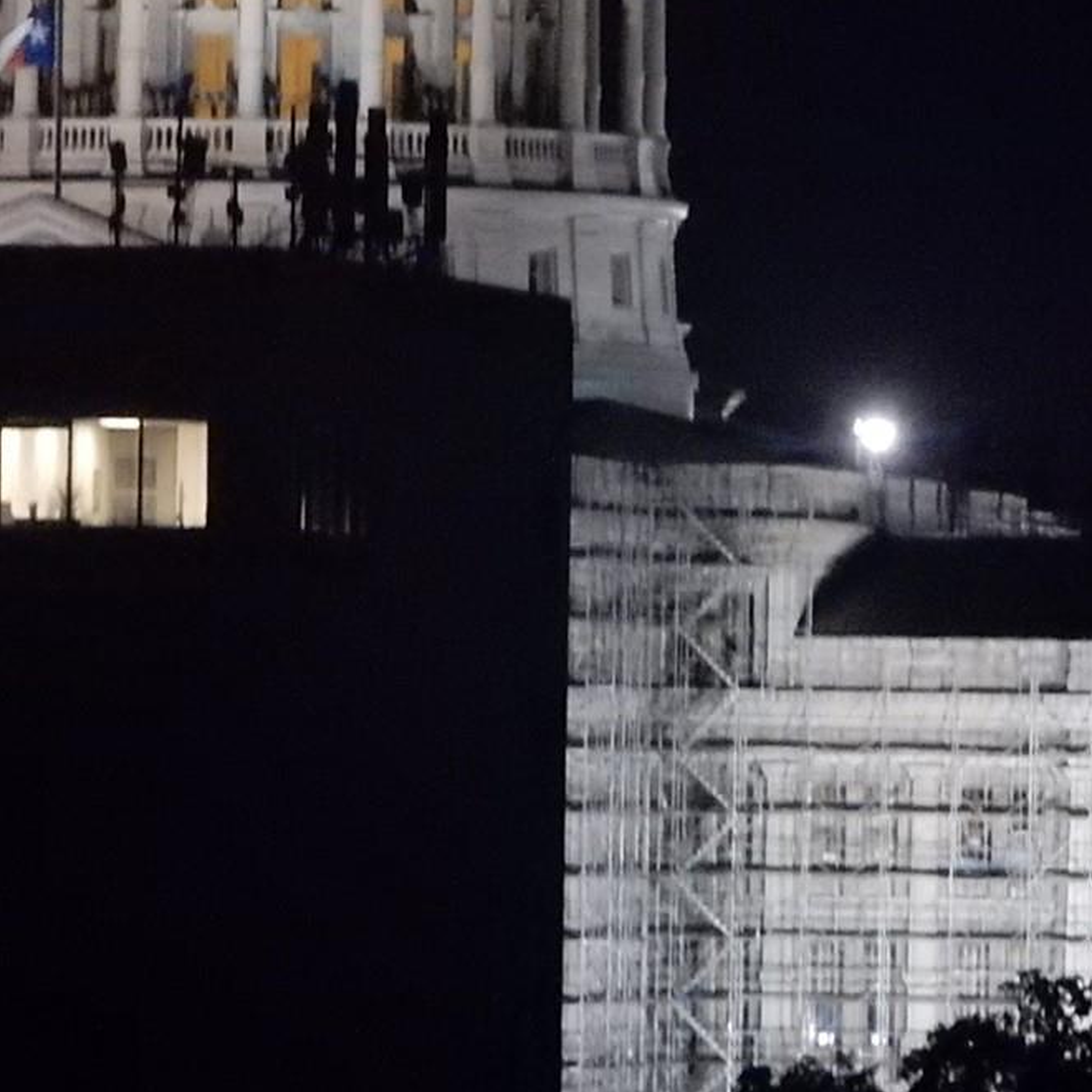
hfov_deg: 4.6
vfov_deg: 4.6
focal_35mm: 381
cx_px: 634
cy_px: -93
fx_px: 13598
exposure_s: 1/30
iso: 1600
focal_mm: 24.7
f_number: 6
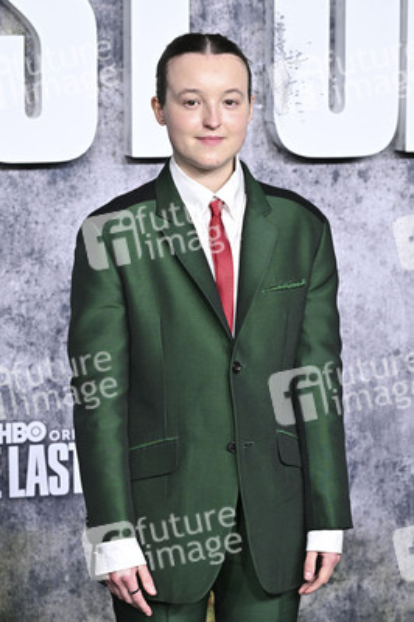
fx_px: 1417
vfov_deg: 24.8
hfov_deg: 16.6
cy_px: 311
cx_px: 207
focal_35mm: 82
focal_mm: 82
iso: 400
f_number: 6.3
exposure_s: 1/250
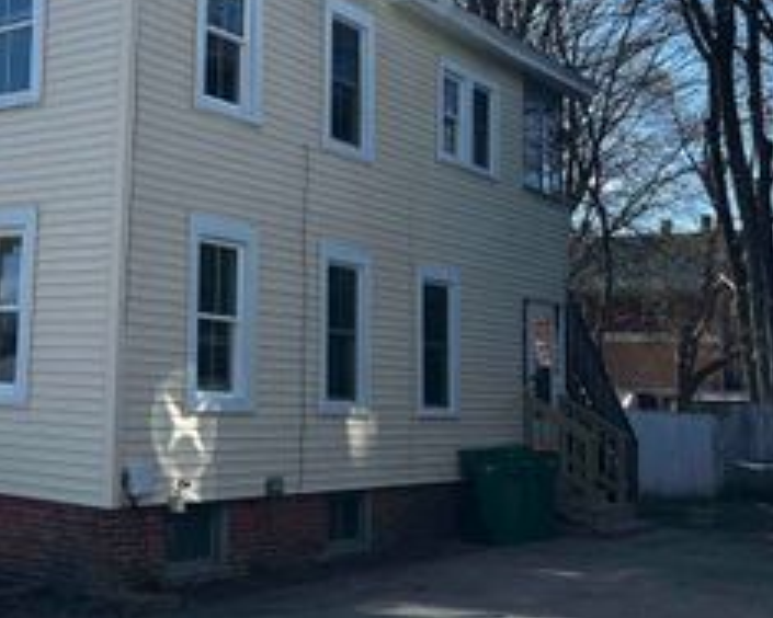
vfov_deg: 28.0
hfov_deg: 32.3
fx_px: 1235
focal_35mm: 54
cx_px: 20
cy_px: 251
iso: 50
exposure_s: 1/2288
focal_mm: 5.96
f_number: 1.6
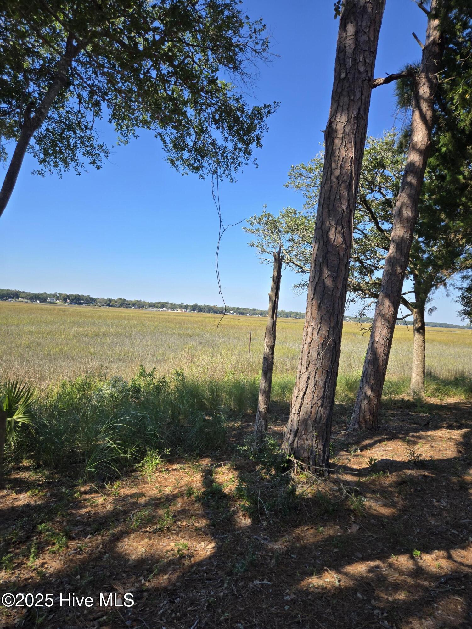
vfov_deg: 73.9
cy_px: 314
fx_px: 418
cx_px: 236
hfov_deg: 58.9
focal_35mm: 23
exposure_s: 1/984
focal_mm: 5.4
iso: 25
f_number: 1.8
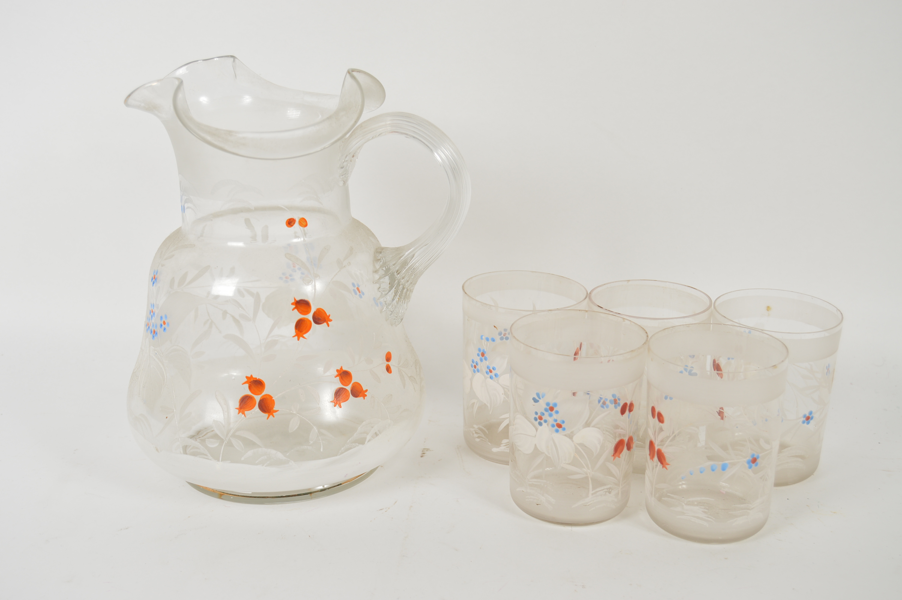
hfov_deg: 41.1
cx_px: 451
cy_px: 300
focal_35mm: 48
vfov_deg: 28.0
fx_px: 1202
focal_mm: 32
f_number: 5.6
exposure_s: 1/80
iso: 100
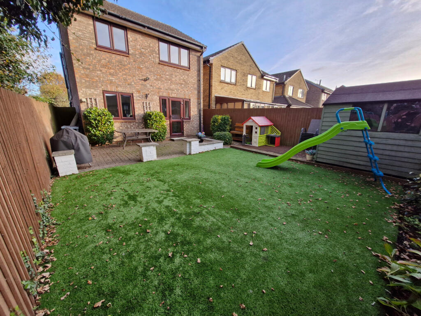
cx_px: 210
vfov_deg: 89.9
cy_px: 158
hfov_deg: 106.2
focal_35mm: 13
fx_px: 158
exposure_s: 1/341
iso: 50
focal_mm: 1.74
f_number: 2.2
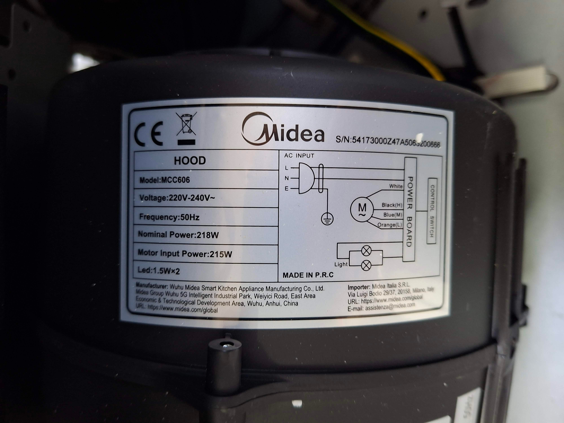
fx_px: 375
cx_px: 282
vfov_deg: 58.9
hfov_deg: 73.9
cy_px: 212
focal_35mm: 23
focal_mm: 5.54
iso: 400
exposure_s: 1/33
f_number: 1.8
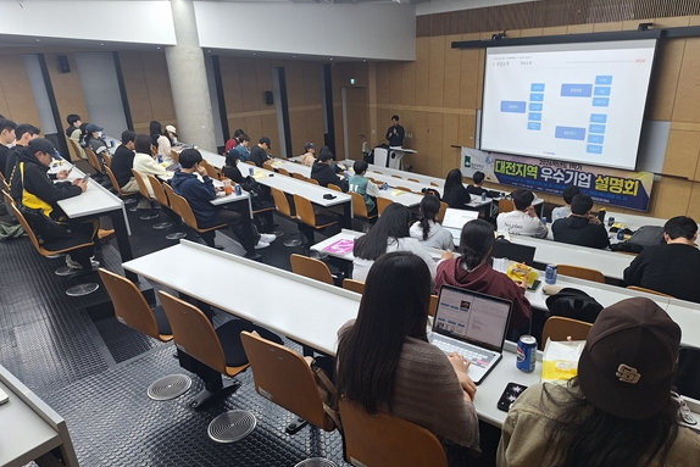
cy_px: 266
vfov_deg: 51.2
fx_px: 486
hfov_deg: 71.5
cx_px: 356
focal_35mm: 25
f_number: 1.8
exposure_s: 1/60
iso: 64
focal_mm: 5.54
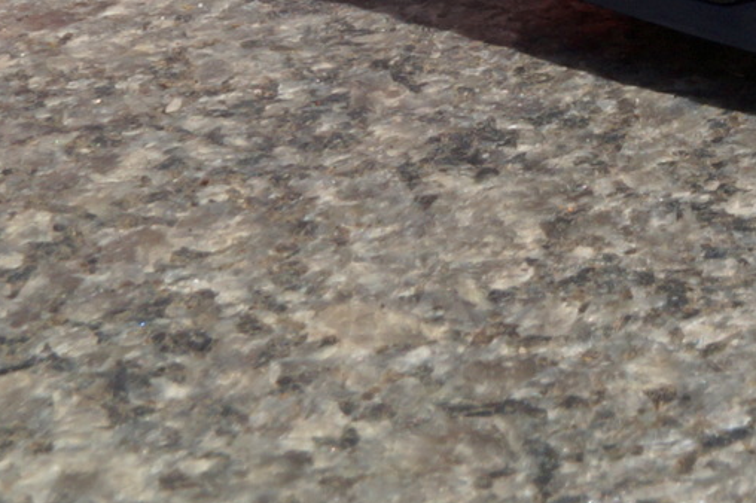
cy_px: -307
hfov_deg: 16.3
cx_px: 1018
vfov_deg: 11.0
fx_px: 2476
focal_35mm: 118
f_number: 22
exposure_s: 1/60
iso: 160
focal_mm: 20
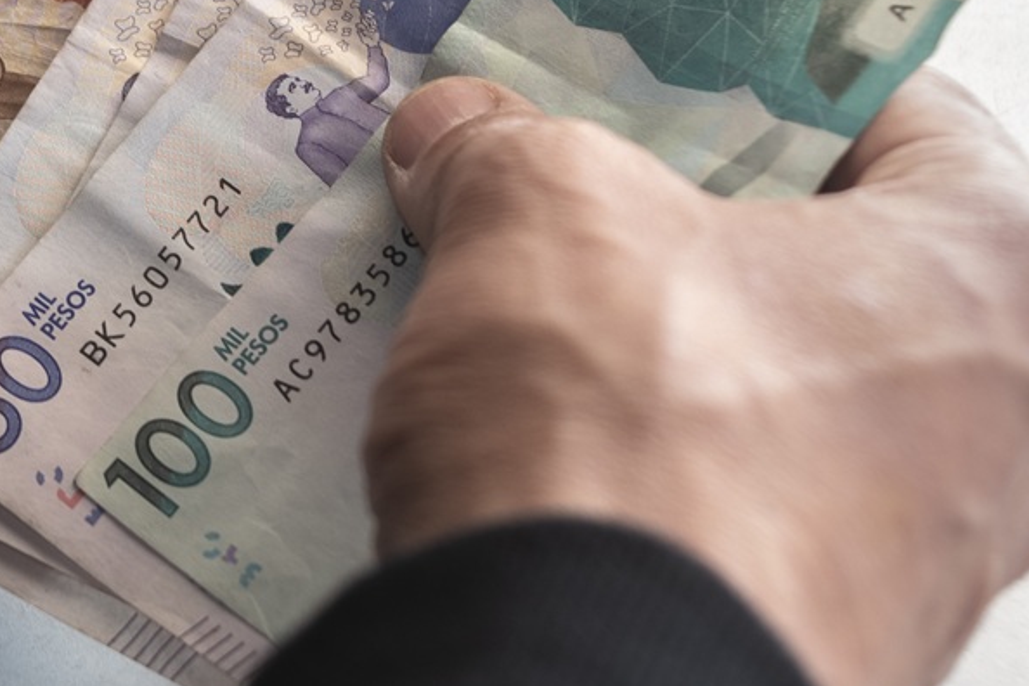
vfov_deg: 12.9
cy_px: 217
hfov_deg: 18.8
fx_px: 3030
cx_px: 42
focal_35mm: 106
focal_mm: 28
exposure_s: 1/60
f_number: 4
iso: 400
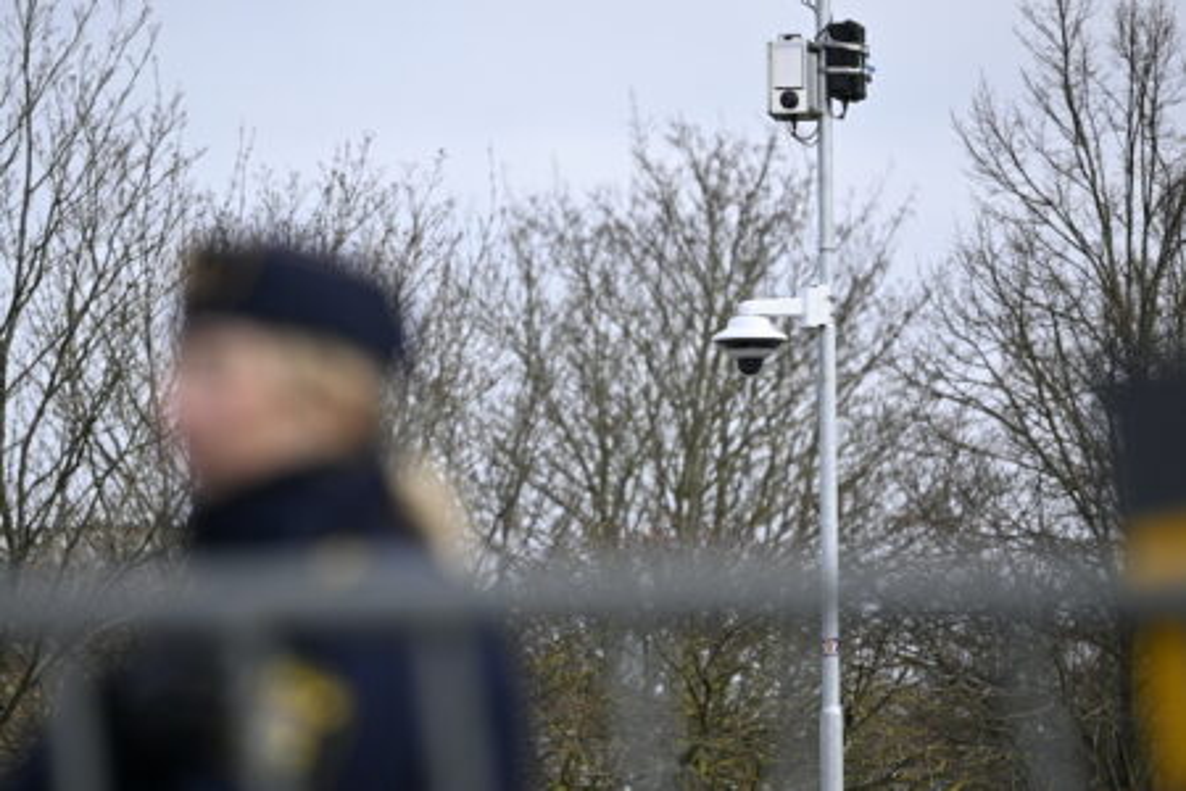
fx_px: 9224
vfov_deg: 4.9
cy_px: 396
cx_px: 593
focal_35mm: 280
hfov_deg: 7.4
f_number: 5.3
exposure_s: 1/500
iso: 180
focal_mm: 280
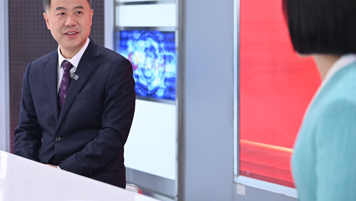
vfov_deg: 12.1
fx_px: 944
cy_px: 79
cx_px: 158
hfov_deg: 21.3
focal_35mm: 100
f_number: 2.8
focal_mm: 80
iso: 320
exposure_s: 1/125
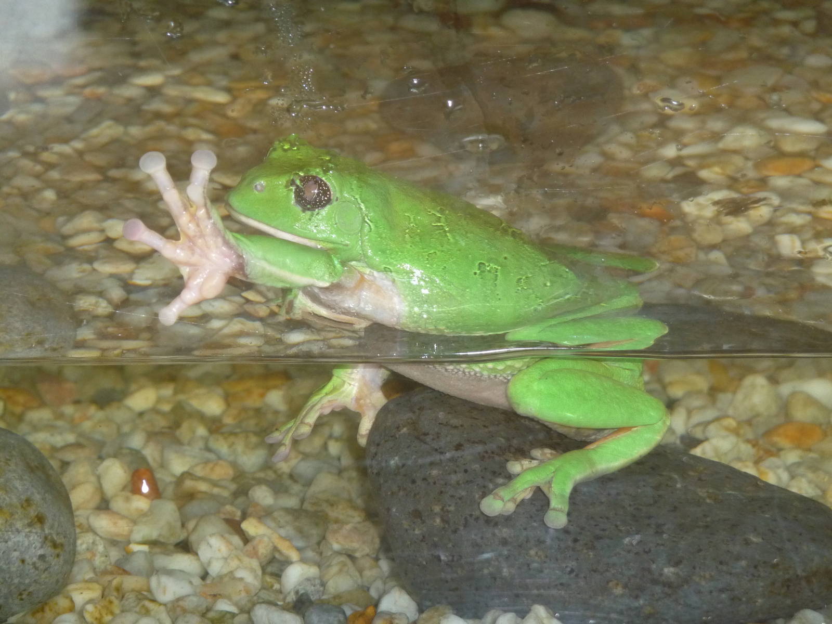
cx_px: 416
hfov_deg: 7.1
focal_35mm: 280
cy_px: 312
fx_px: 6730
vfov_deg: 5.3
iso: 320
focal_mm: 47
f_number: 4.9
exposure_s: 1/60
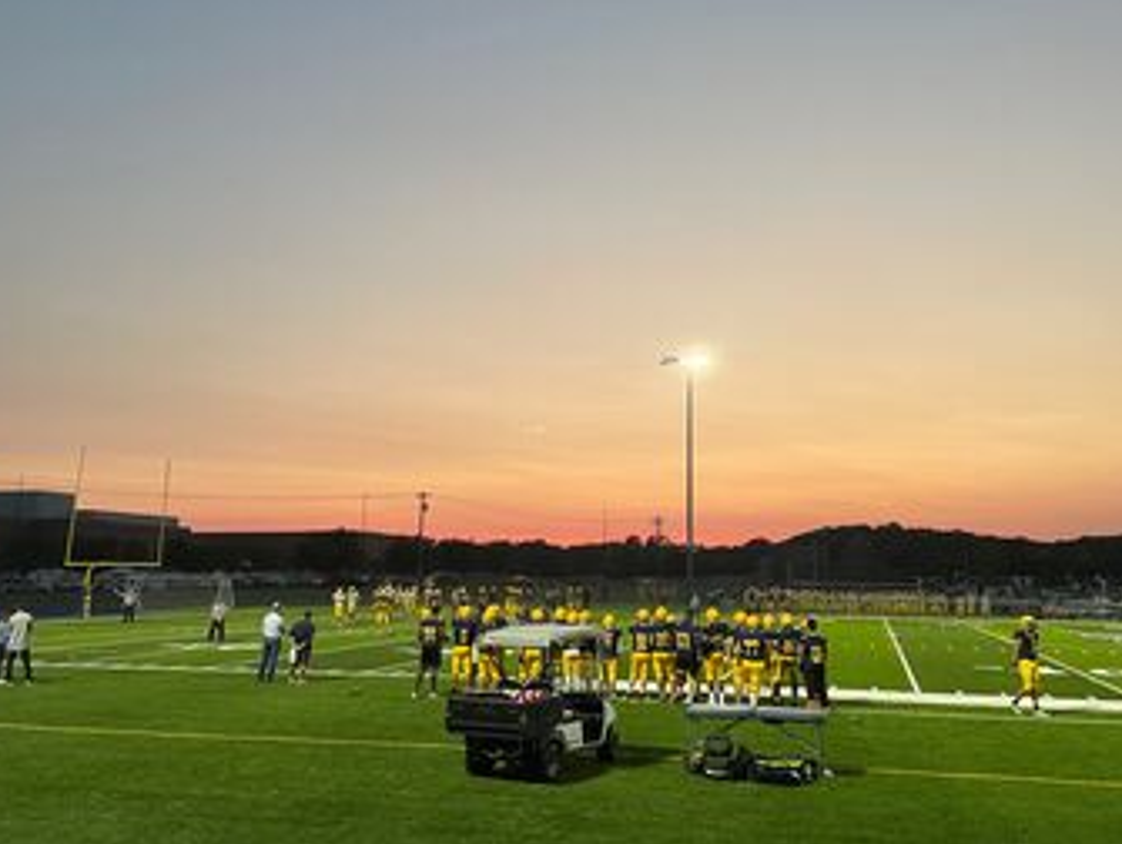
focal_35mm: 31
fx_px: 1006
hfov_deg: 58.1
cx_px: 626
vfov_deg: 45.5
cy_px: 412
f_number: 1.6
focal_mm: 4.2
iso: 125
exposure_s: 1/94
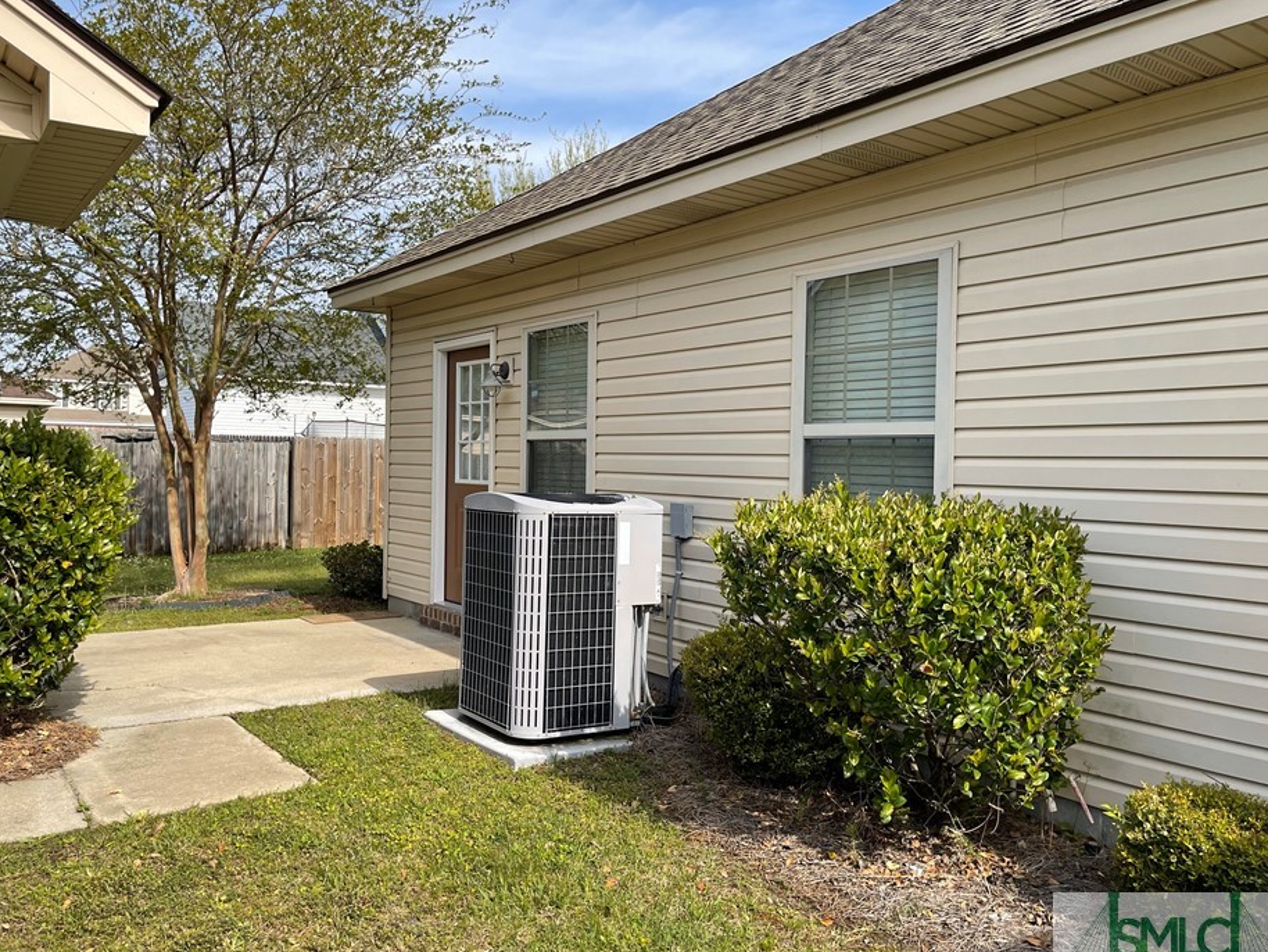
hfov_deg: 63.3
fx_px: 1026
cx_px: 584
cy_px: 461
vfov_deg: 49.8
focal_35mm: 28
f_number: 1.6
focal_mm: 5.1
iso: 32
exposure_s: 1/2049
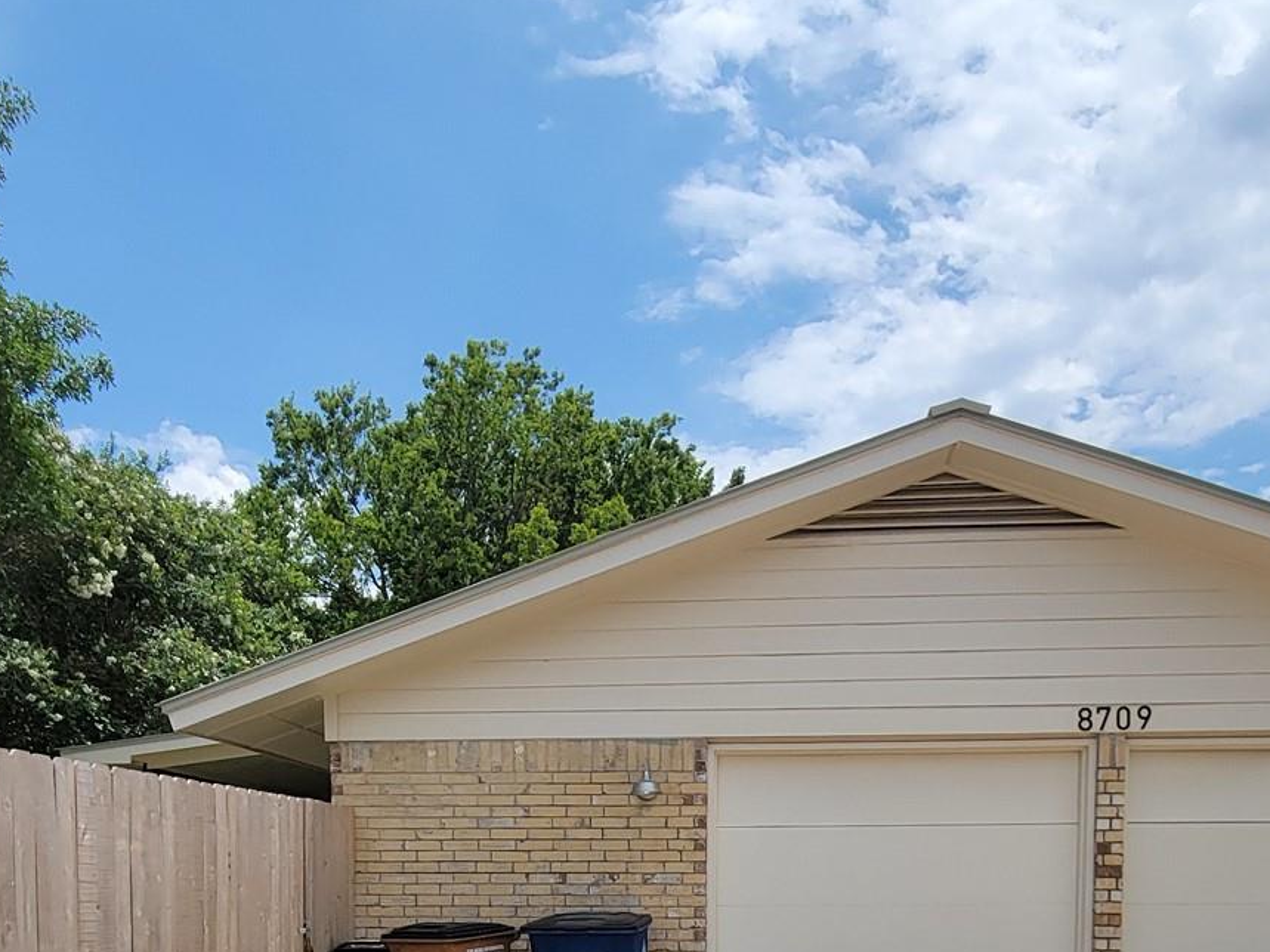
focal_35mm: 31
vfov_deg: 40.2
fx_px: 1137
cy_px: 937
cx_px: 645
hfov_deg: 58.4
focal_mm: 2.2
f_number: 2.2
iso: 50
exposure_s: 1/2586
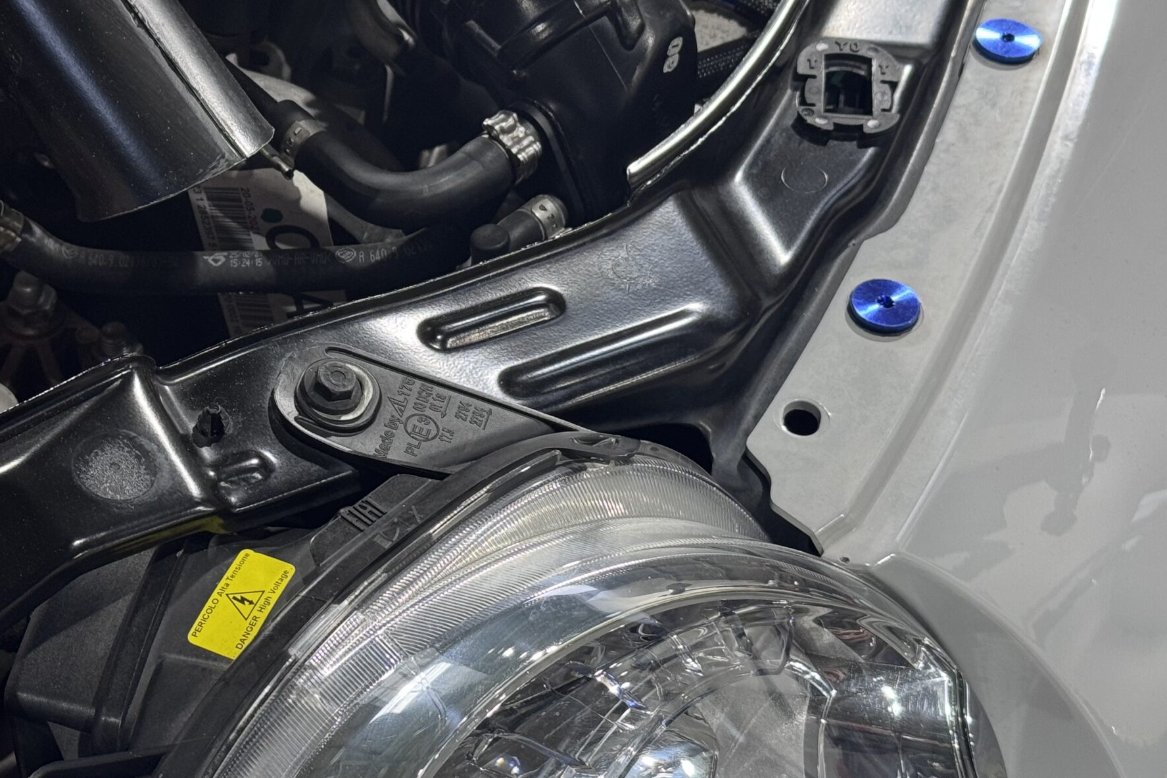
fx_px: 2334
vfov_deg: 18.9
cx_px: 369
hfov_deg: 27.9
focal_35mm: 72
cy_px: 362
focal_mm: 6.76
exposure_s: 1/50
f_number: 1.78
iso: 64
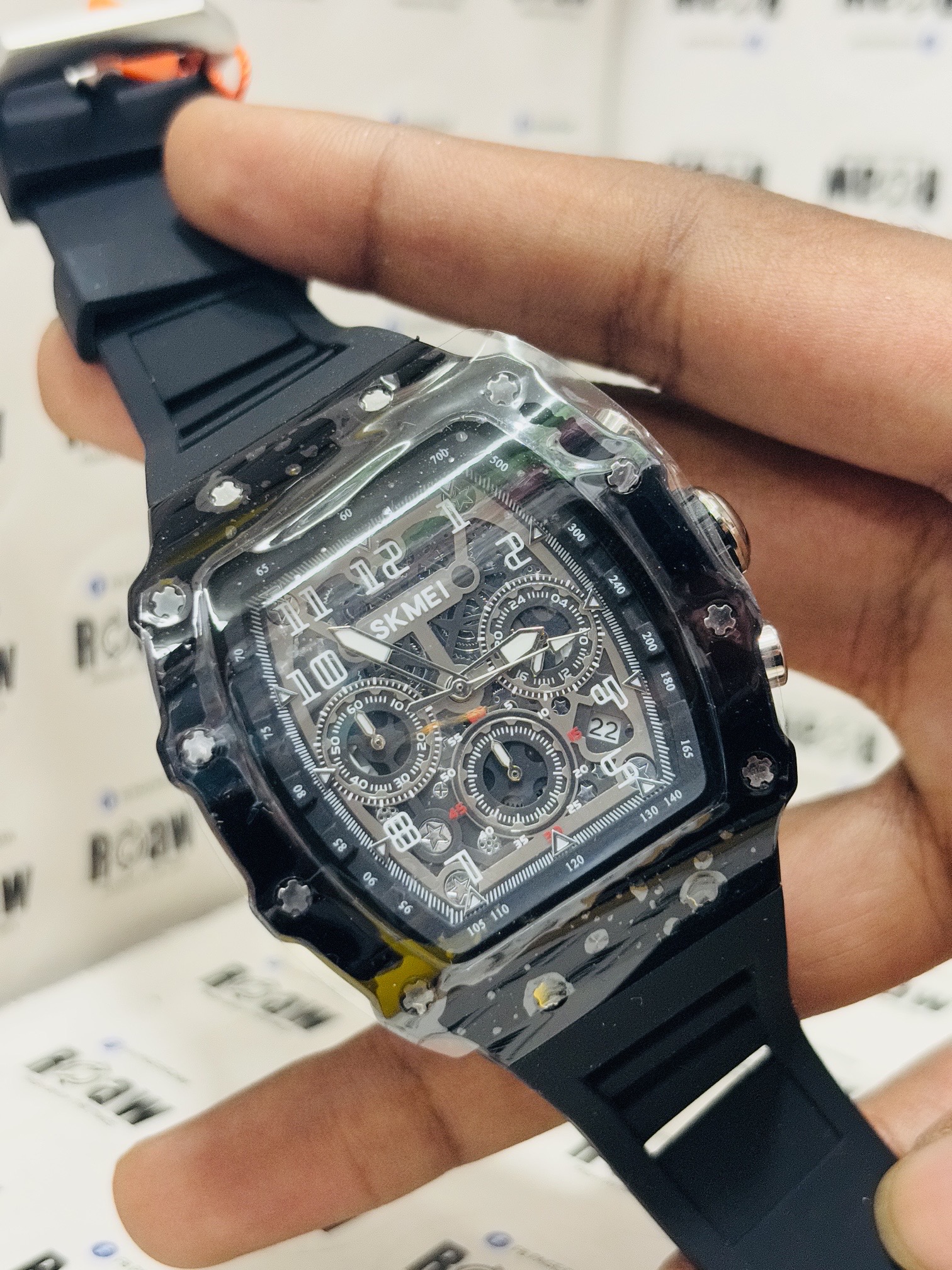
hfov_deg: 28.0
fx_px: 1907
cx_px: 476
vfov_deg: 36.8
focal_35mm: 52
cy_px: 635
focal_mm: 5.96
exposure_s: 1/50
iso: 100
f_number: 1.6
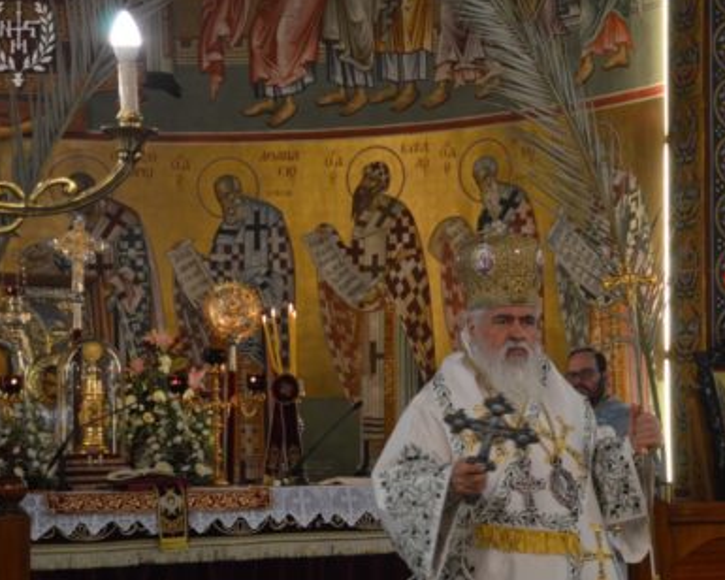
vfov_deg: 15.6
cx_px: 527
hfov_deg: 19.3
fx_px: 2118
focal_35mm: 99
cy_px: 357
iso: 400
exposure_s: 1/25
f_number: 4.5
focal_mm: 45
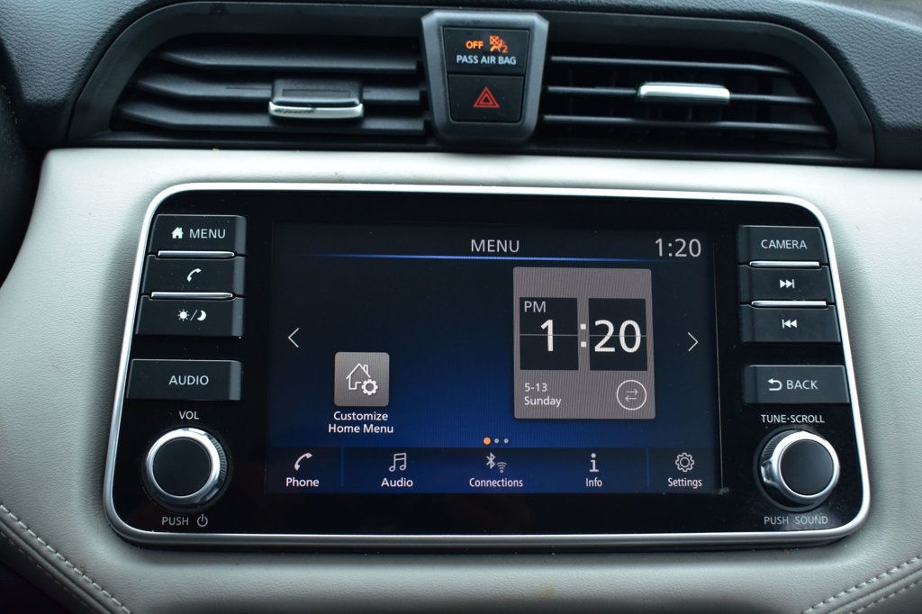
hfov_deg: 46.4
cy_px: 307
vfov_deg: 31.9
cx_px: 461
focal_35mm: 42
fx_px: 1075
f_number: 5.6
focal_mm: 28
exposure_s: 1/125
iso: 400
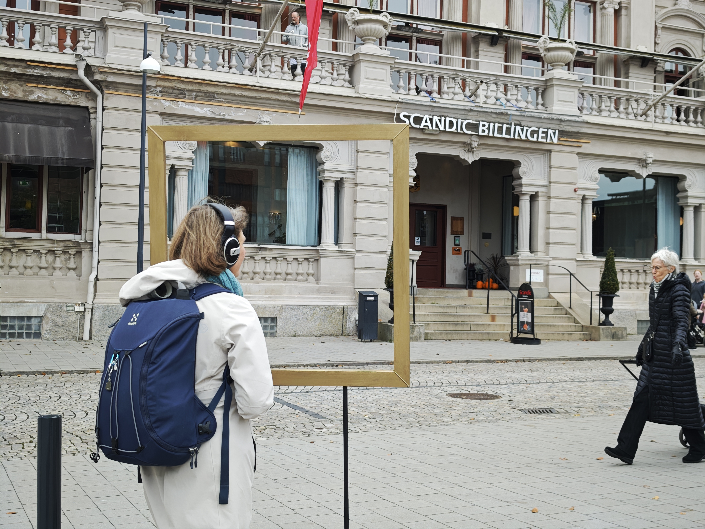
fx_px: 937
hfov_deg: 41.2
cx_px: 352
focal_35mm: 46
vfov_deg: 31.5
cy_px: 264
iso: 250
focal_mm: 8.72
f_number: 2
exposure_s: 1/500
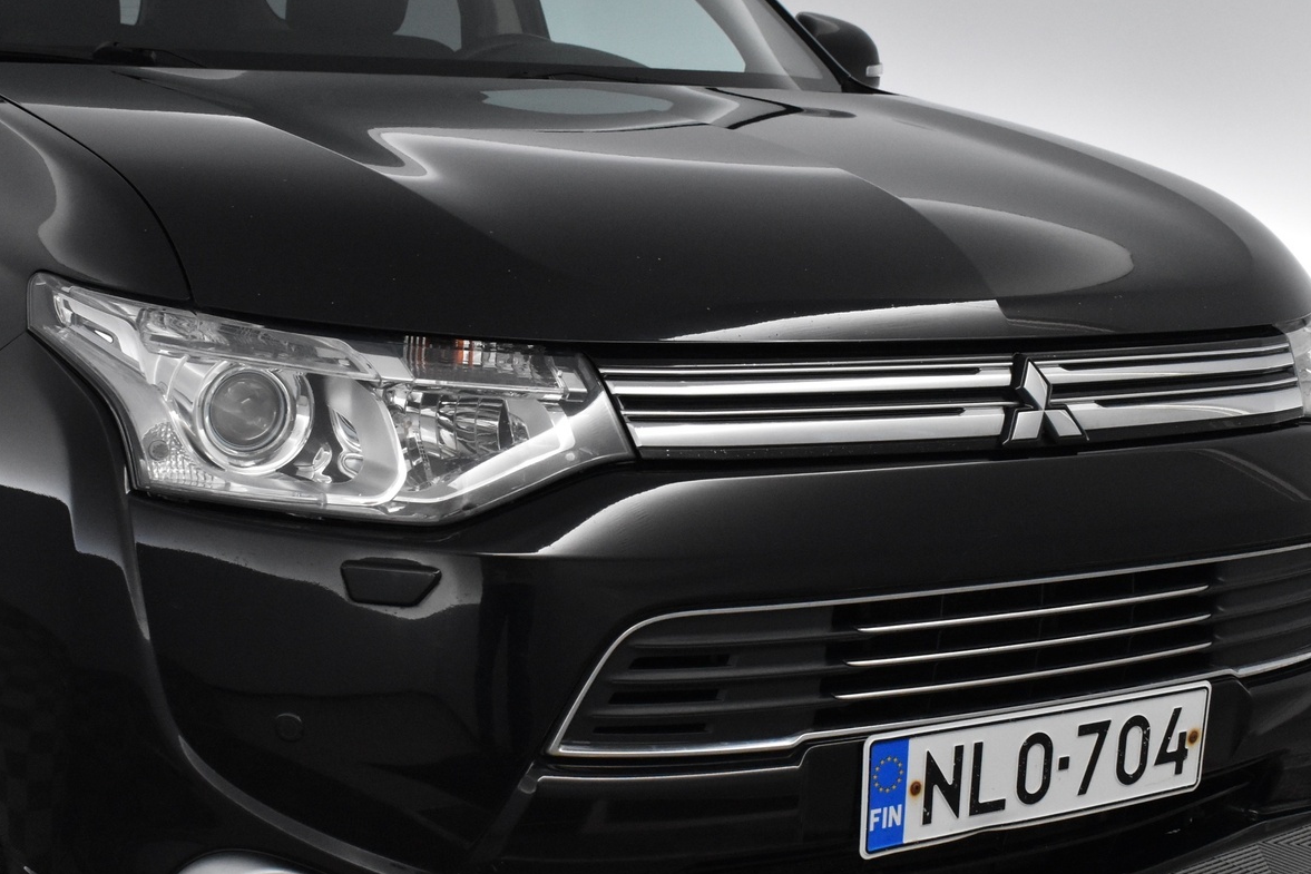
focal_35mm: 56
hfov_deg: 35.8
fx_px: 2028
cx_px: 574
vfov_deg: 24.3
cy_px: 528
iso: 3200
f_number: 6.3
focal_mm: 27
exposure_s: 1/160
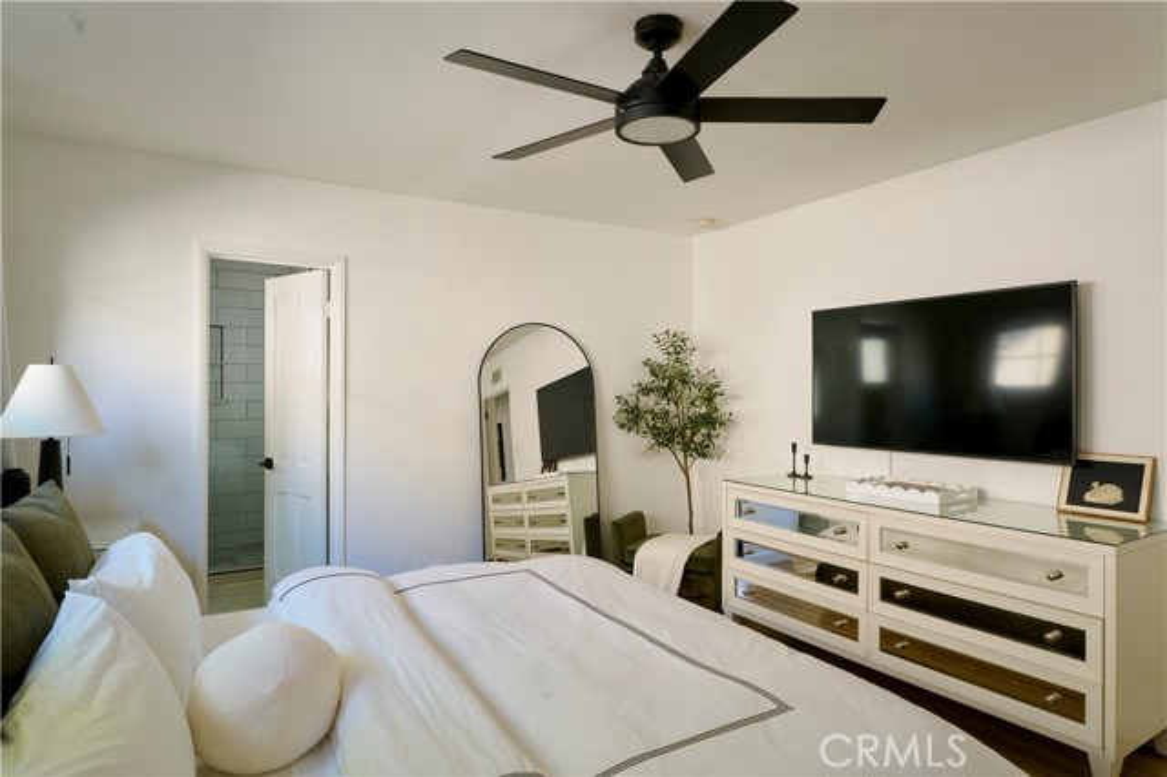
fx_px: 648
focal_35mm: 20
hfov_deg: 84.0
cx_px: 584
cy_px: 388
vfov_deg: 61.9
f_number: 11
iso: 100
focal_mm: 20
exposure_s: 1/30
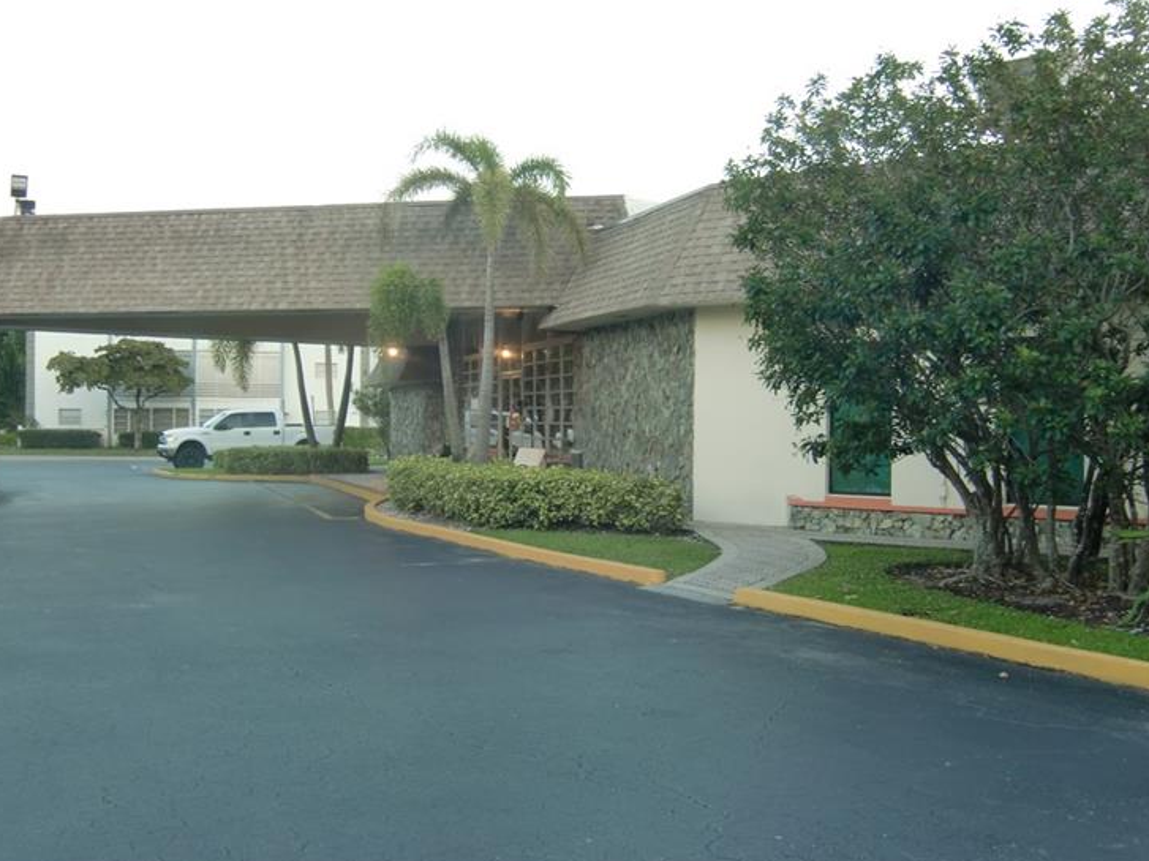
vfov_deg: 32.9
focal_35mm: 44
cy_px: 449
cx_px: 522
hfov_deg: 42.9
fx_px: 1460
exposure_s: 1/60
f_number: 3.8
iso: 100
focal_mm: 7.1
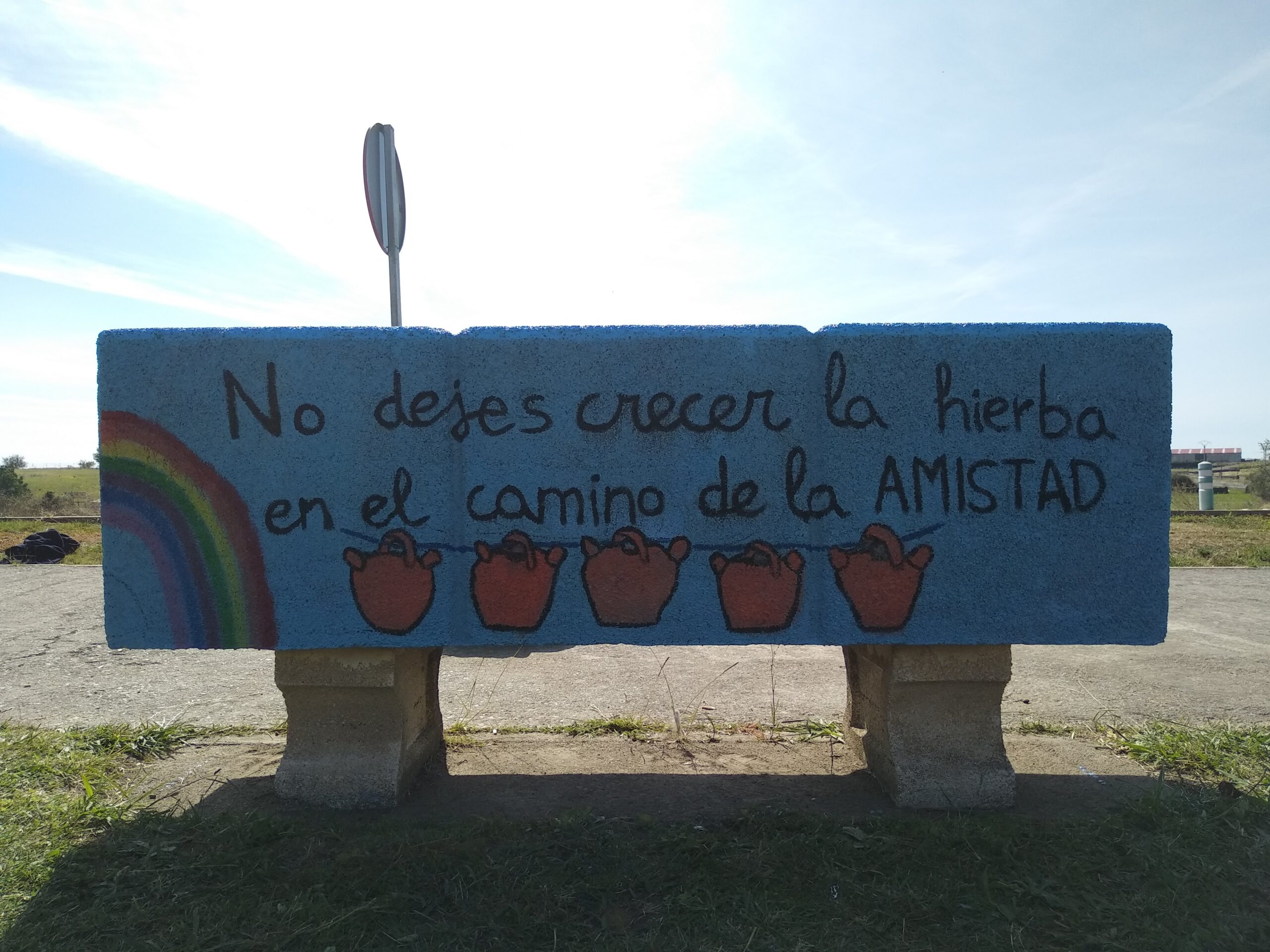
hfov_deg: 67.3
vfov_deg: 53.1
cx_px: 635
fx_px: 954
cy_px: 476
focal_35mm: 26
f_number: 2.2
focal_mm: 3.83
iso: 125
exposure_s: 1/1216
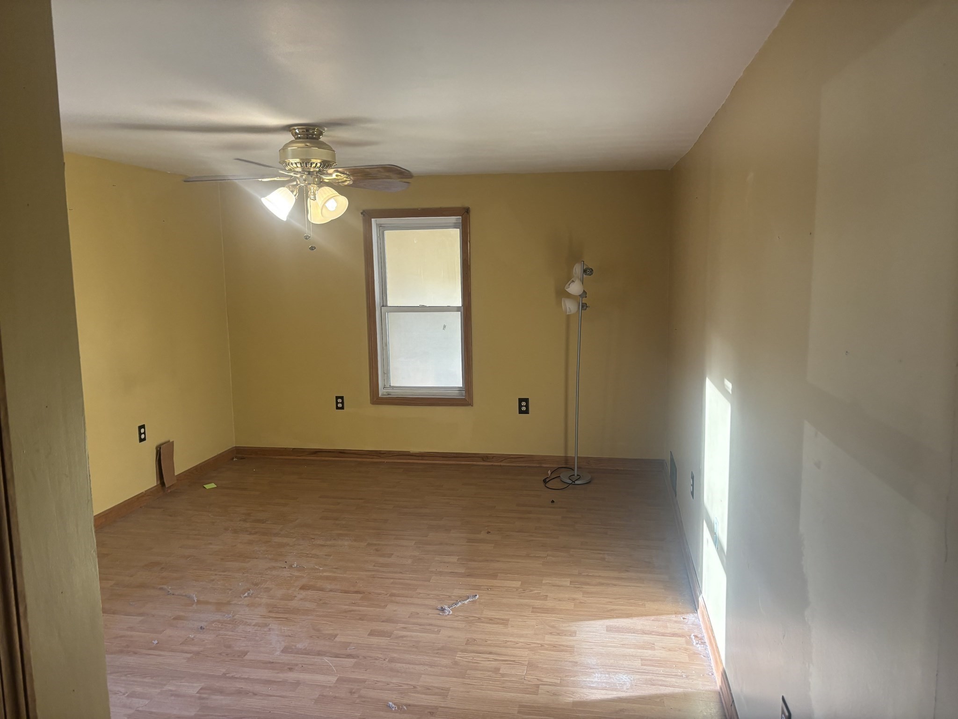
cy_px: 360
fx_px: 720
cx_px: 479
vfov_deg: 53.1
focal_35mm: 26
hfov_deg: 67.3
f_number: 1.6
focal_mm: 5.96
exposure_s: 1/120
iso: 125
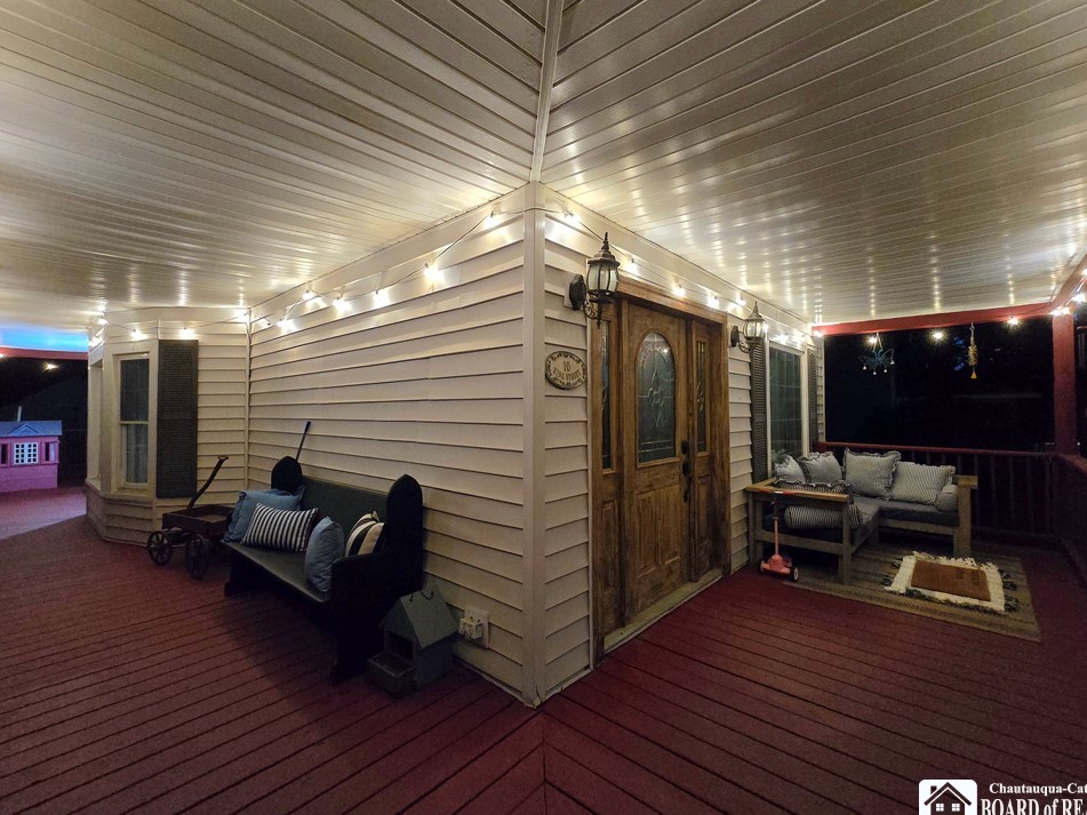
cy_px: 399
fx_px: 440
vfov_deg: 85.6
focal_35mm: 14
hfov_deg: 102.0
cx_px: 567
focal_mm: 2.2
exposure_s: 1/40
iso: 1600
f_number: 2.2
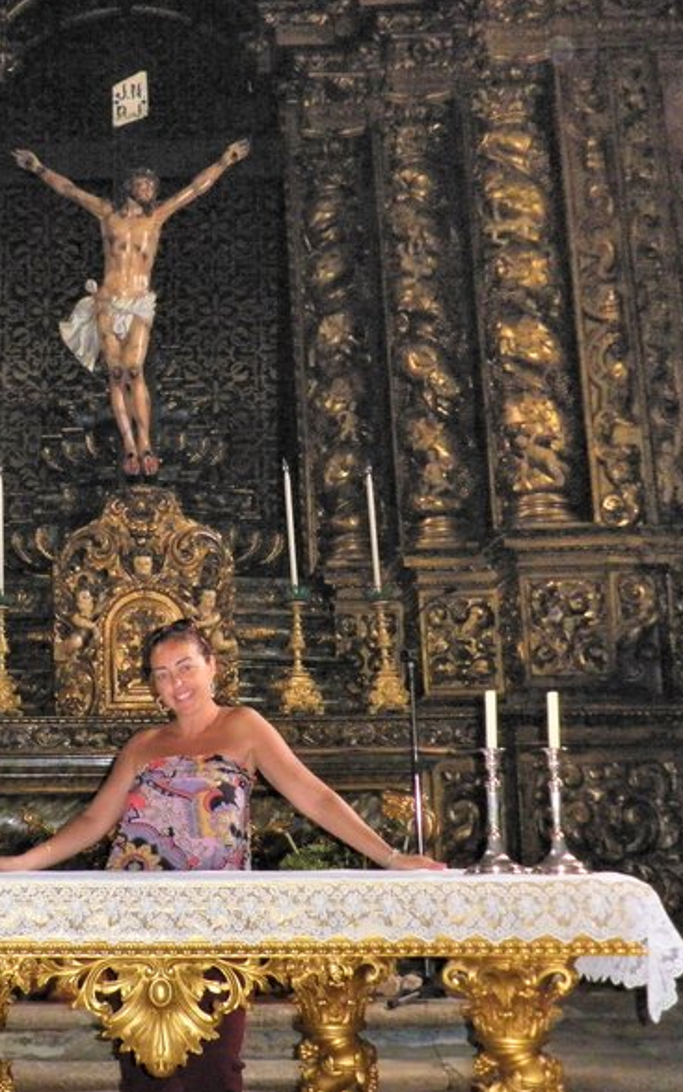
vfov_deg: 38.9
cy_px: 547
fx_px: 1548
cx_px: 56
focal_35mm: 52
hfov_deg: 24.1
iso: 500
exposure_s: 1/30
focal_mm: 6.3
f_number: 3.5
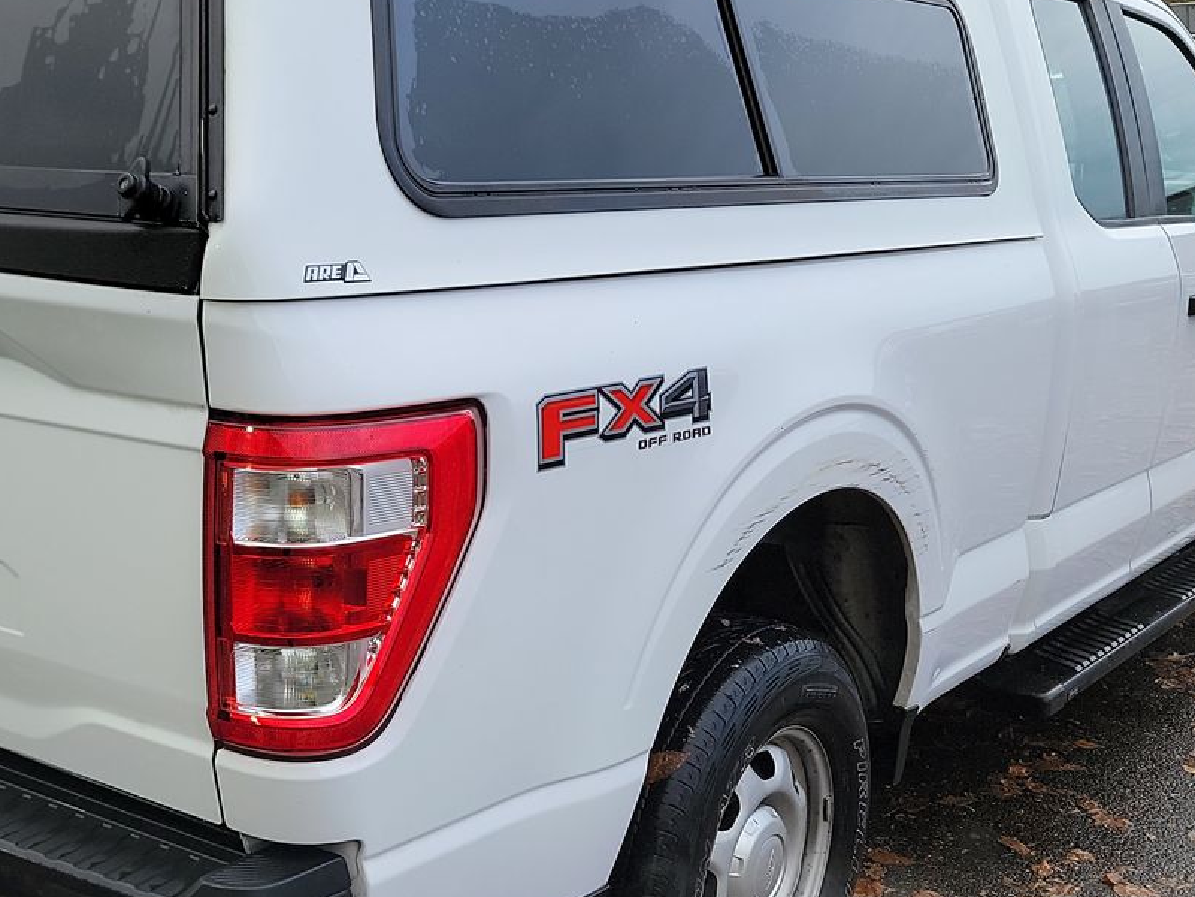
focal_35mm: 48
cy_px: 567
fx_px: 1657
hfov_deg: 39.0
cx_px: 356
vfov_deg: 30.1
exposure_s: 1/119
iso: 82
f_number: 1.8
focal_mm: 6.7
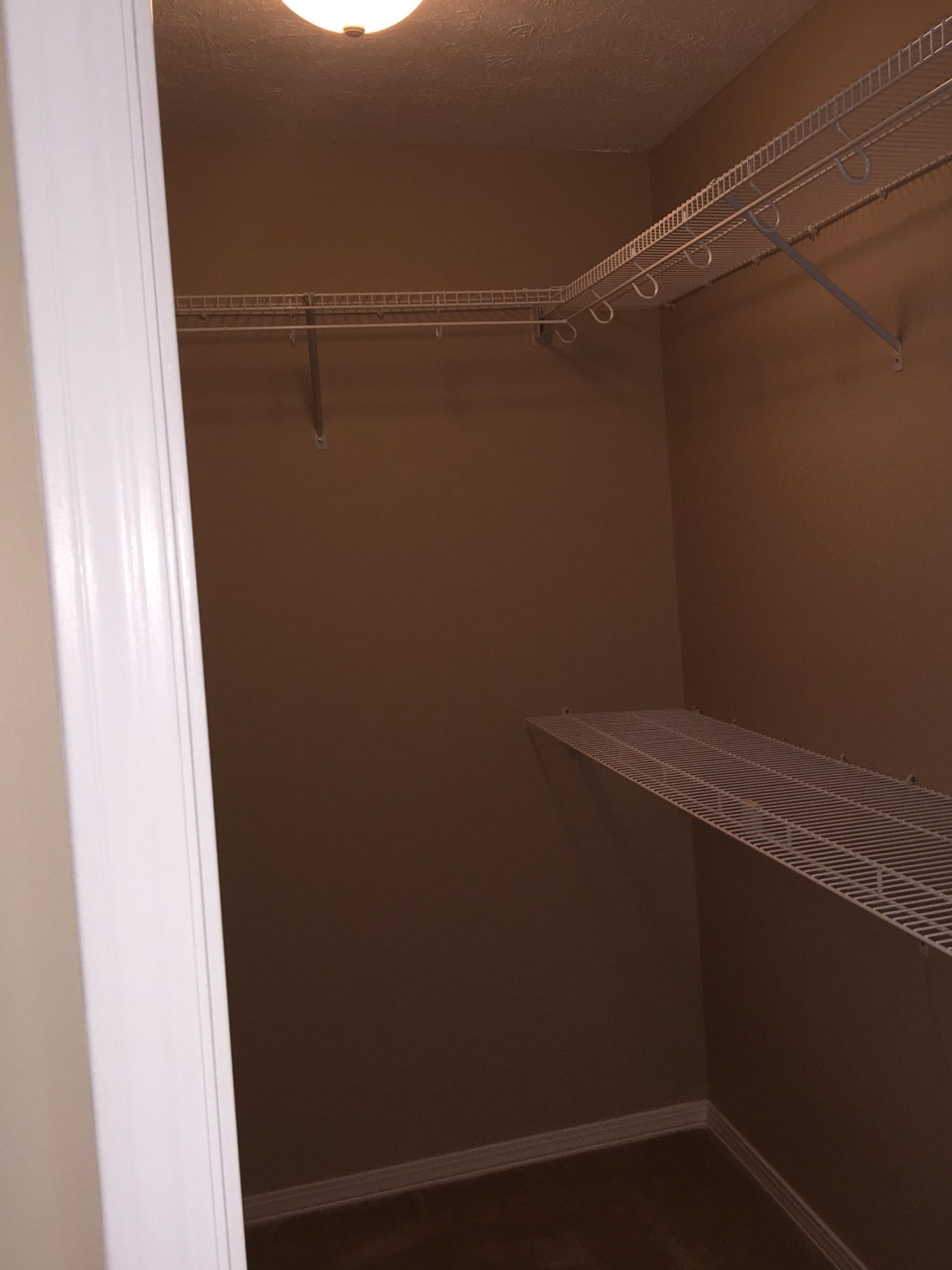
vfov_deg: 47.9
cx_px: 710
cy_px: 633
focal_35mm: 39
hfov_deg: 36.0
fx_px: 1430
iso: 40
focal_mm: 4.15
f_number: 2.2
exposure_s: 1/30
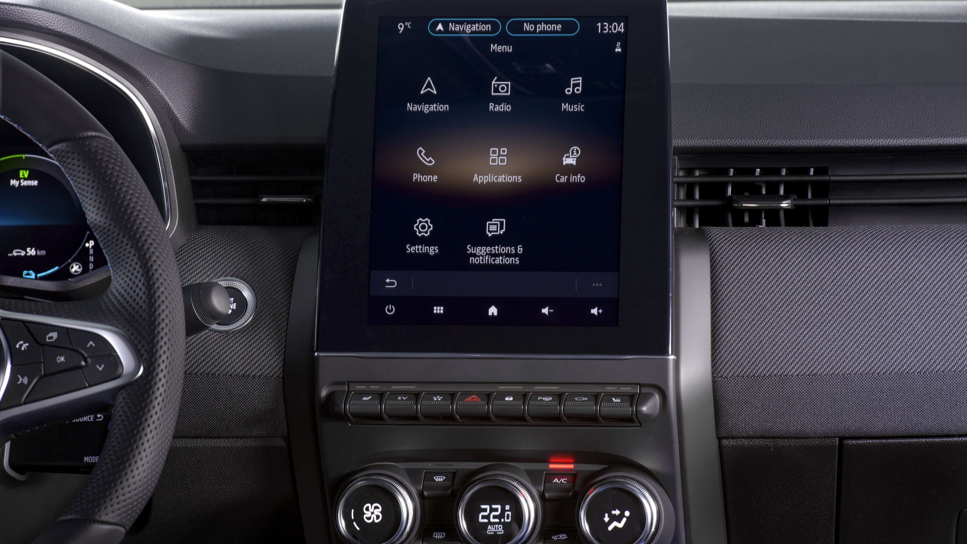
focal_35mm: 210
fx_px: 5385
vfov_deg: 5.8
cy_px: 264
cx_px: 484
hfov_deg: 10.3
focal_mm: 200
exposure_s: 1
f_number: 10
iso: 100
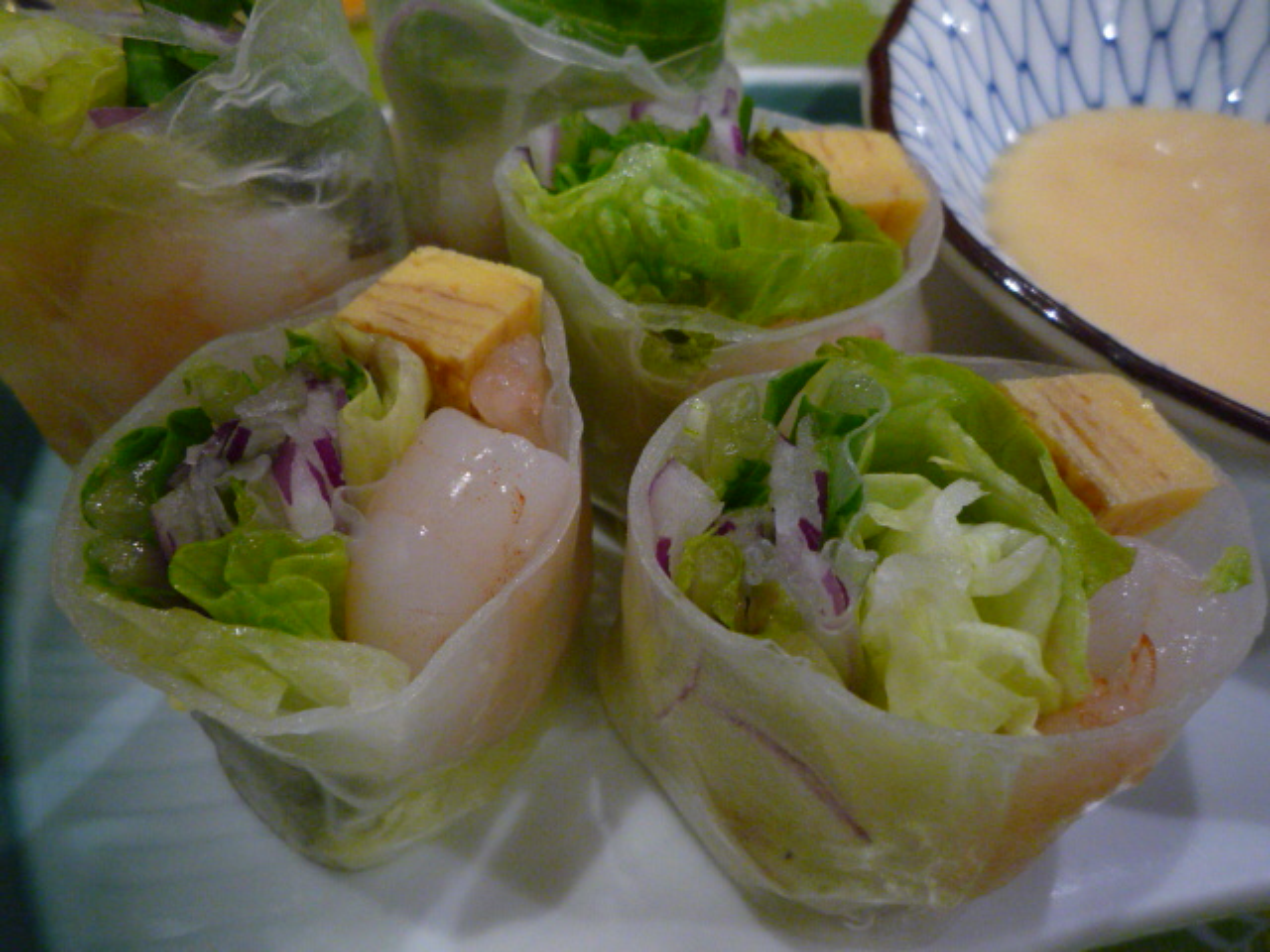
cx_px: 635
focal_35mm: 25
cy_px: 476
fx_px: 917
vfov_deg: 54.9
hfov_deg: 69.4
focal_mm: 4.4
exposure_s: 1/8
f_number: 2.8
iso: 400
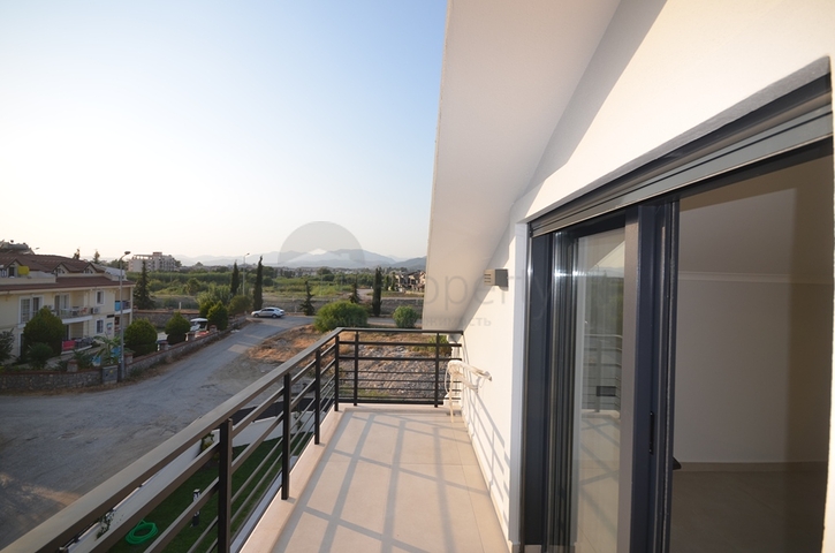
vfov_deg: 77.1
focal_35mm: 15
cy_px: 276
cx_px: 418
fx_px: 347
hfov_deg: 100.5
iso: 100
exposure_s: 1/200
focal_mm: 10
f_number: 7.1
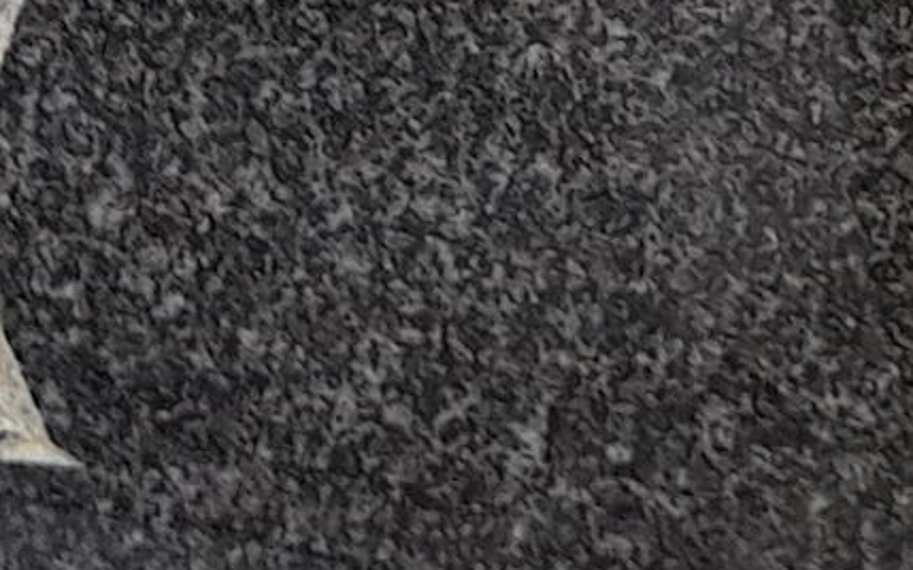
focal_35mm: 173
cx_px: -668
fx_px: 4304
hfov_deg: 11.3
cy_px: -808
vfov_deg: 7.1
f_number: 2
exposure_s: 1/112
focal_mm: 4.6
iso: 20
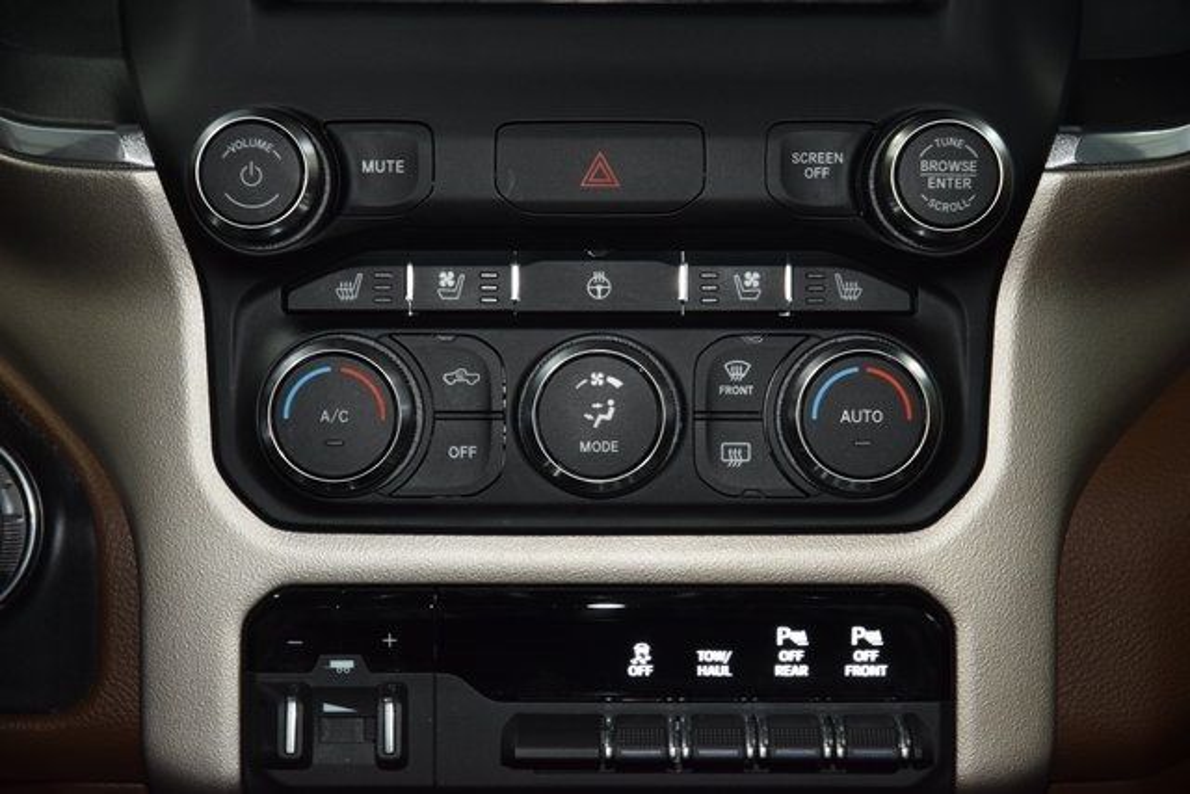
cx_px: 595
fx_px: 3471
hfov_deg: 19.5
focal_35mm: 105
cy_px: 397
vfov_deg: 13.0
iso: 1400
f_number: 4.5
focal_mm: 70
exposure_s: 1/60
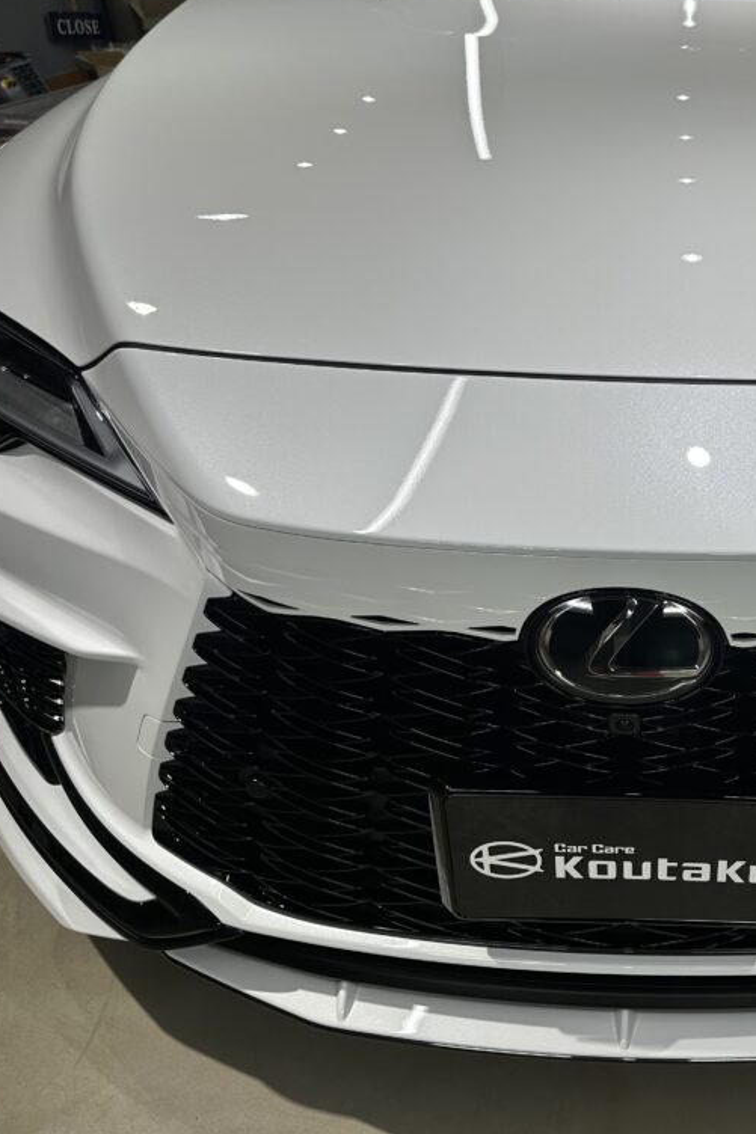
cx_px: 679
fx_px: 1071
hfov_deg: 36.5
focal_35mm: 34
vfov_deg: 55.8
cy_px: 556
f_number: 1.78
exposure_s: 1/672
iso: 80
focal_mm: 6.86
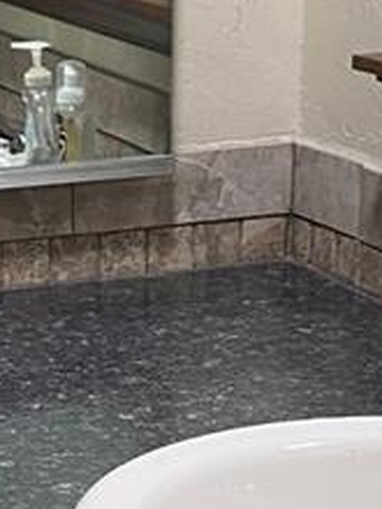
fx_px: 2089
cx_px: -132
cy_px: 335
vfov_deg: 13.9
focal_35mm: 142
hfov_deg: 10.2
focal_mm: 4.25
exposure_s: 1/60
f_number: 1.8
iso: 160
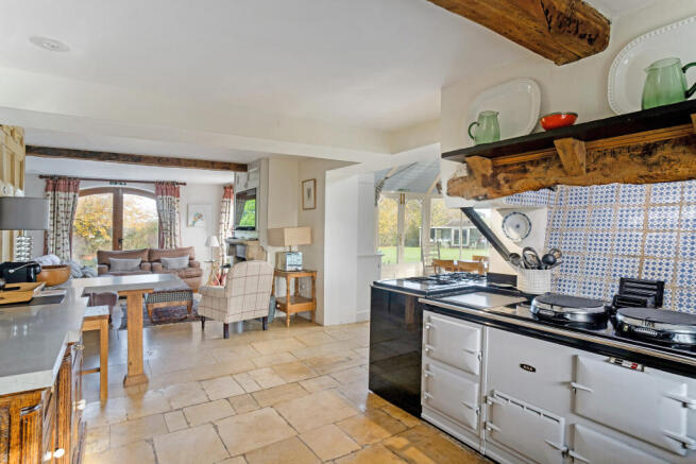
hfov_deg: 90.0
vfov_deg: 67.4
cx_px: 348
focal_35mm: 18
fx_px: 348
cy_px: 232
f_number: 8
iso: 400
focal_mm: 18
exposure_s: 1/6
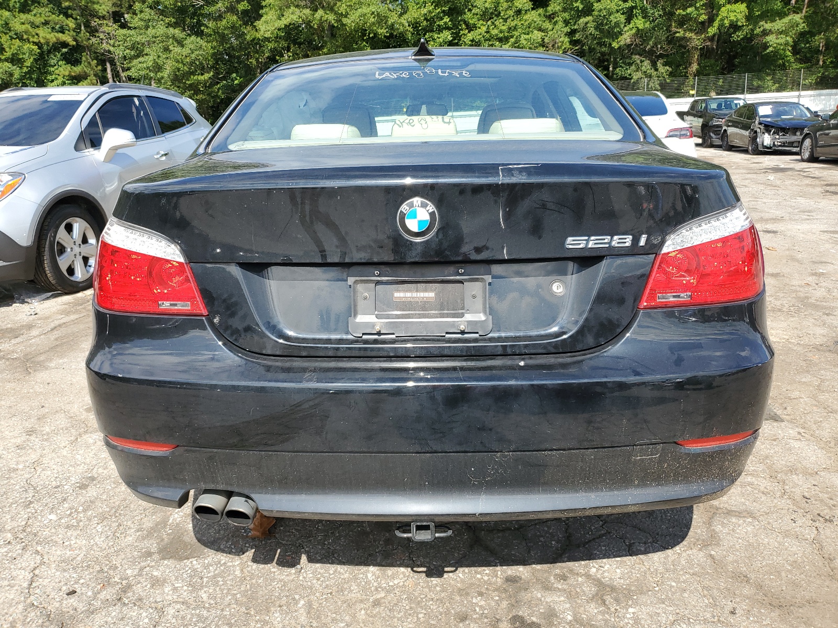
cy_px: 314
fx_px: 629
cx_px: 419
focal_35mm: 26
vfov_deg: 53.1
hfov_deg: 67.3
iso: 50
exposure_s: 1/1429
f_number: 1.5
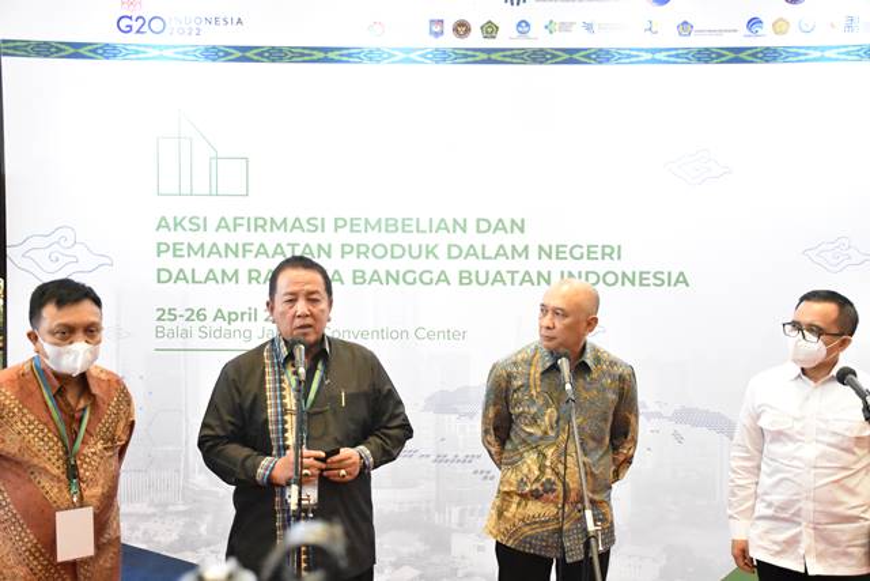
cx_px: 435
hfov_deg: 43.6
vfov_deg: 29.9
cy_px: 290
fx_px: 1088
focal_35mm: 45
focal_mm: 30
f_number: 4
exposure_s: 1/100
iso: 14400
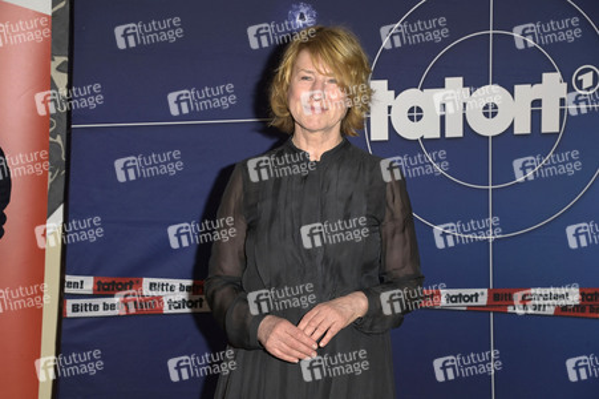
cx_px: 300
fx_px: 1081
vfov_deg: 20.9
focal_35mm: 65
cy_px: 200
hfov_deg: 31.0
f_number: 5.6
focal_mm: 65
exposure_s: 1/250
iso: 640
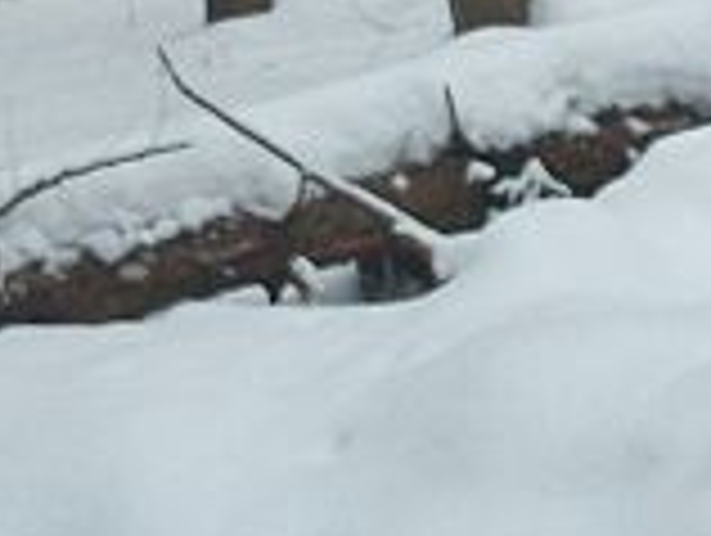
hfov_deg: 13.3
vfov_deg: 10.0
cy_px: -115
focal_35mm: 147
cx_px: 608
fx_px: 3024
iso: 200
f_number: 2.9
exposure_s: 1/19.1
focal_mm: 5.7
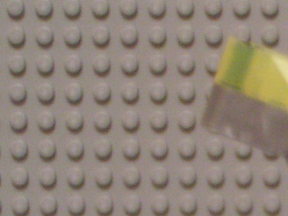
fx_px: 2080
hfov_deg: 7.7
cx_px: 532
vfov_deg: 5.9
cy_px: 321
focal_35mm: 250
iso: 200
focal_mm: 9.7
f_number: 3.2
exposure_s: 1/3
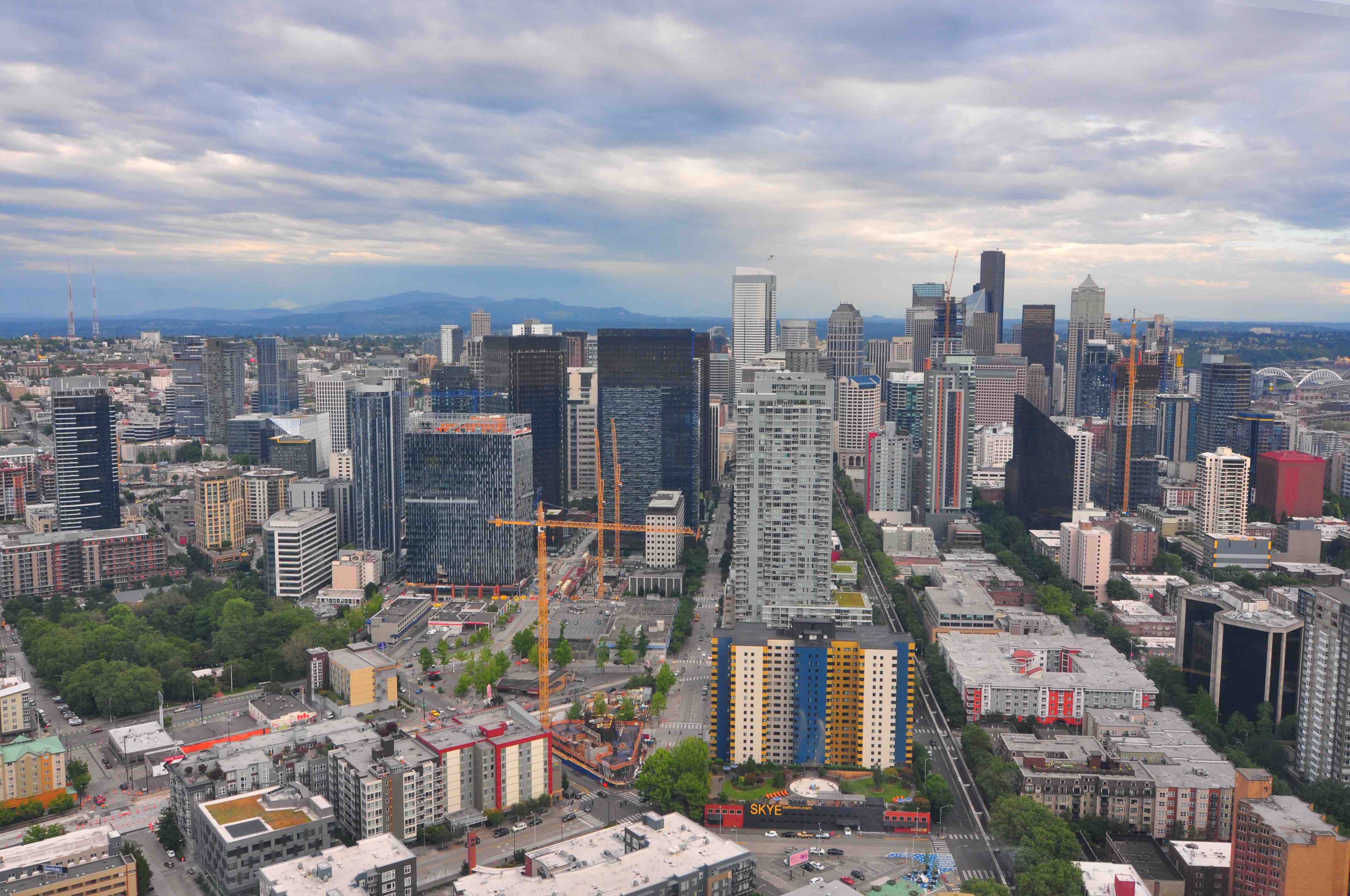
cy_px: 448
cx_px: 675
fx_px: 1124
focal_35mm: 30
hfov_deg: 62.0
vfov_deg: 43.5
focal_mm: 20
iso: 200
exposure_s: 1/60
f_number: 11
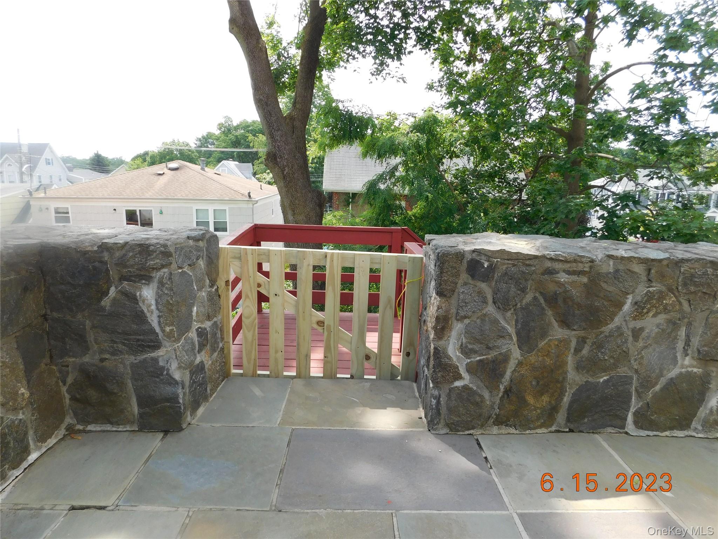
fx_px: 477
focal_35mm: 23
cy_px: 270
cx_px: 359
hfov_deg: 73.9
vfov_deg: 58.9
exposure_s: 1/500
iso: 125
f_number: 3
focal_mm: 4
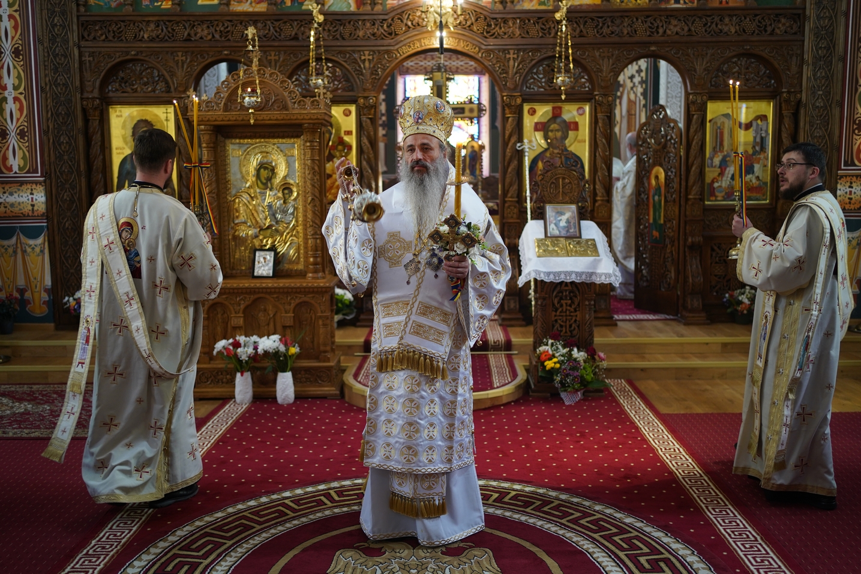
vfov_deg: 37.9
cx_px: 430
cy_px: 287
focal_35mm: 35
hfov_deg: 54.4
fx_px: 837
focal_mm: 35
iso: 800
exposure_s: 1/125
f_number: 2
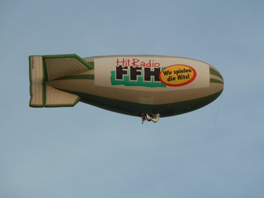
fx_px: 1045
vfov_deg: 10.8
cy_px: 99
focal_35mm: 137
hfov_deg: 14.4
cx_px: 132
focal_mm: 22.5
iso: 80
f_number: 4.5
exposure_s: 1/125
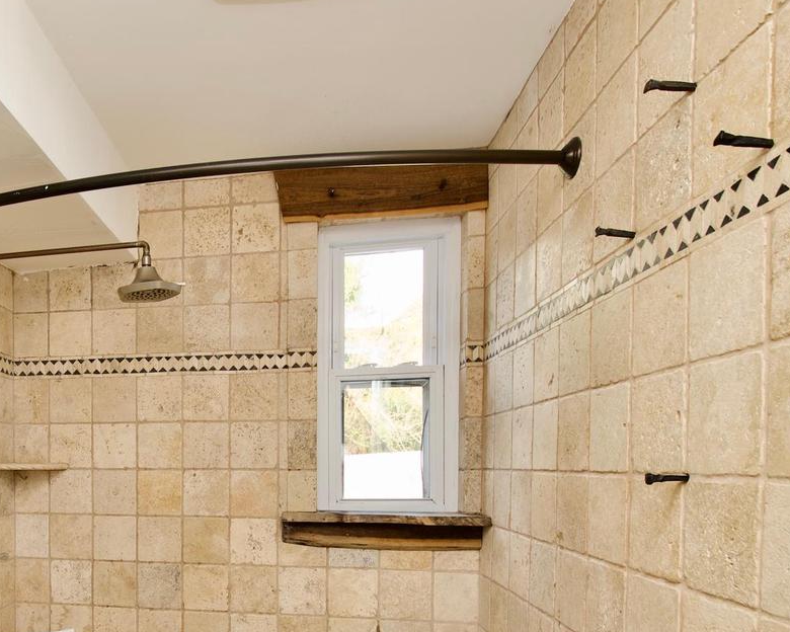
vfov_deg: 52.9
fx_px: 608
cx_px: 156
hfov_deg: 60.6
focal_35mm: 26
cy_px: 462
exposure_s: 1/30
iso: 320
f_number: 7.1
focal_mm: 10
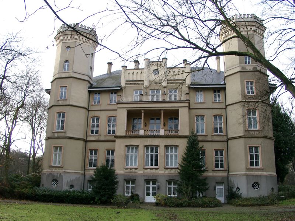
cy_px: 110
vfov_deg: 41.8
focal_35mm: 34
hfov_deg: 54.0
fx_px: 290
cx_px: 148
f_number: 2.8
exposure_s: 1/170
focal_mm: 7.13
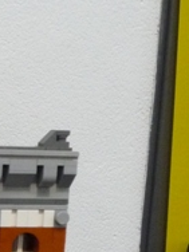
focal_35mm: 128
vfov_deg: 15.1
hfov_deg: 10.7
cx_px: -176
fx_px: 932
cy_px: 257
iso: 400
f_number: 3.4
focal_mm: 5.3
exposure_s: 1/30
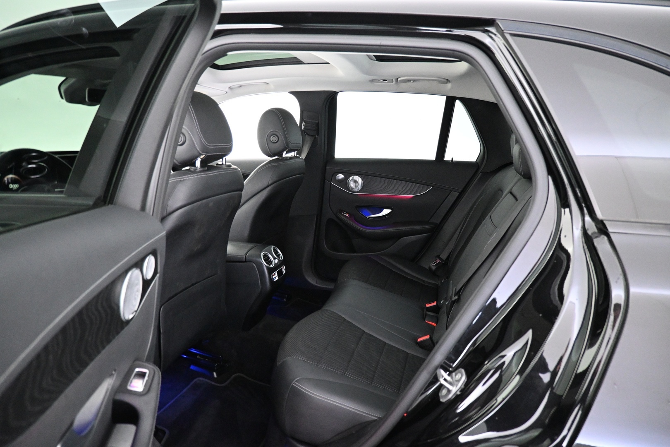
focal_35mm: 24
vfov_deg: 53.1
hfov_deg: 73.7
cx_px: 335
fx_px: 447
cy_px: 224
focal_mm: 16
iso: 4000
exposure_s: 1/20
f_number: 3.5
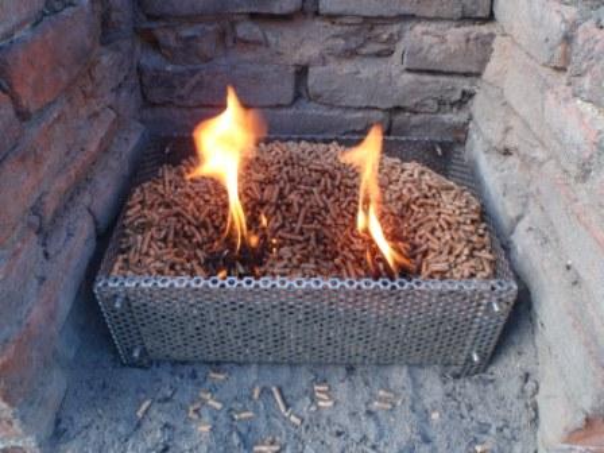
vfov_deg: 49.7
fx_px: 489
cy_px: 226
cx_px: 302
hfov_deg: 63.4
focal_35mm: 28
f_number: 3.5
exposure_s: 1/60
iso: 64
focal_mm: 5
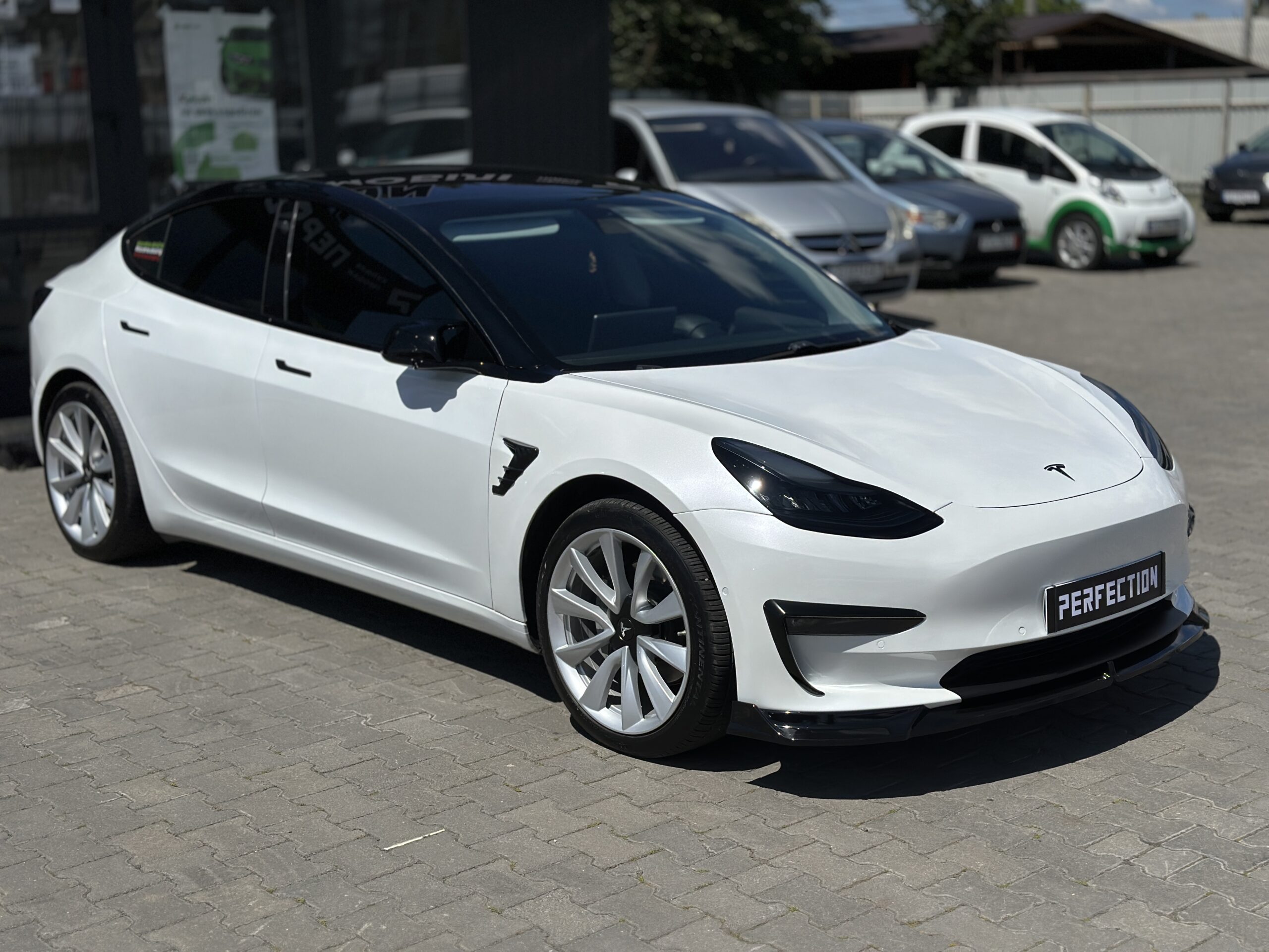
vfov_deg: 30.3
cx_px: 634
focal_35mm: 48
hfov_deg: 39.7
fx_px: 1760
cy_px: 476
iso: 80
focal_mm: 6.86
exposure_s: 1/18868
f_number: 1.78
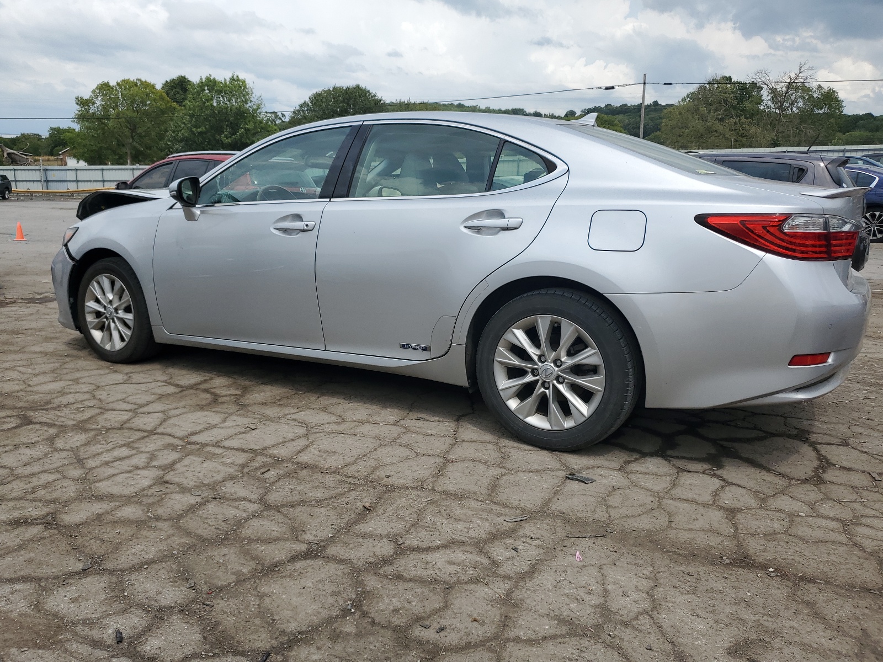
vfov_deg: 53.1
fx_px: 663
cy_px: 331
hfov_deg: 67.3
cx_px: 442
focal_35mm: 26
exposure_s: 1/5000
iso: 50
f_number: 1.5
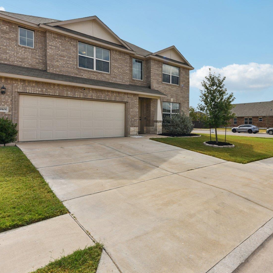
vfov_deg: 69.3
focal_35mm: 22
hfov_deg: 65.7
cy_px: 117
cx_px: 202
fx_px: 196
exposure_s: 1/500
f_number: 8
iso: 100
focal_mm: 14
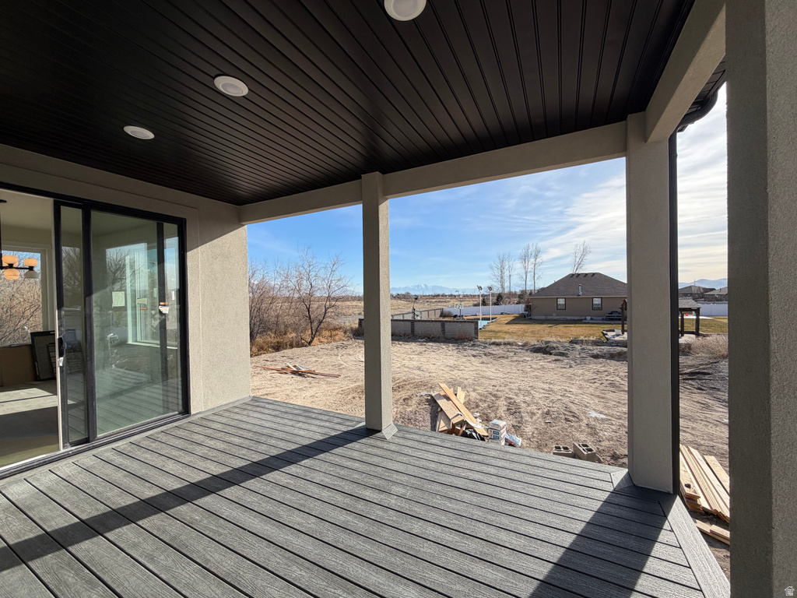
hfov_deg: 102.1
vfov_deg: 85.7
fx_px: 322
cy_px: 299
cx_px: 398
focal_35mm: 14
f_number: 2.2
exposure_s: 1/1017
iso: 25
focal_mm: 2.22
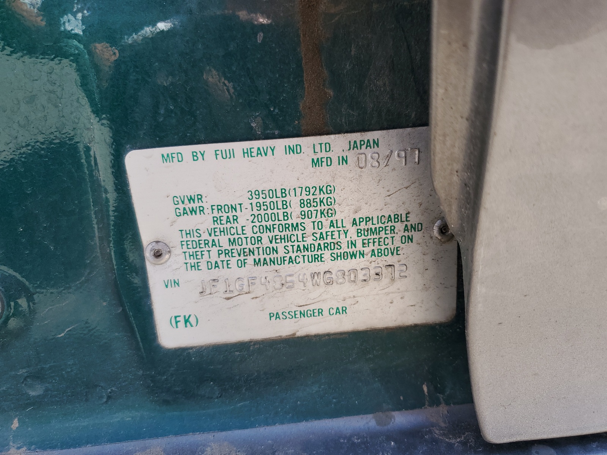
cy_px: 228
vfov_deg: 53.1
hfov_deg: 67.3
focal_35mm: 26
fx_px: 456
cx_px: 304
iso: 50
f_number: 1.5
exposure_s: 1/323
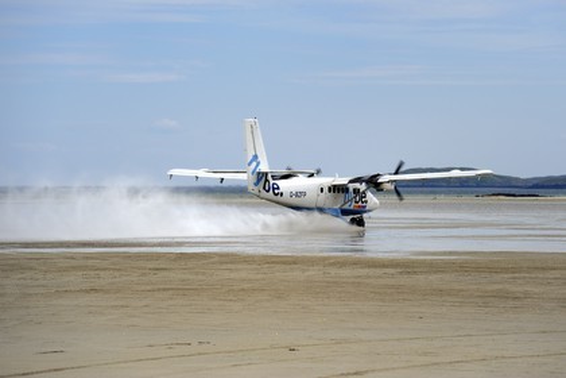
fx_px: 3144
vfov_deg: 6.9
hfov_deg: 10.3
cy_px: 189
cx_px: 283
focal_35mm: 200
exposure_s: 1/800
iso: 200
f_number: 6.3
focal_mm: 200
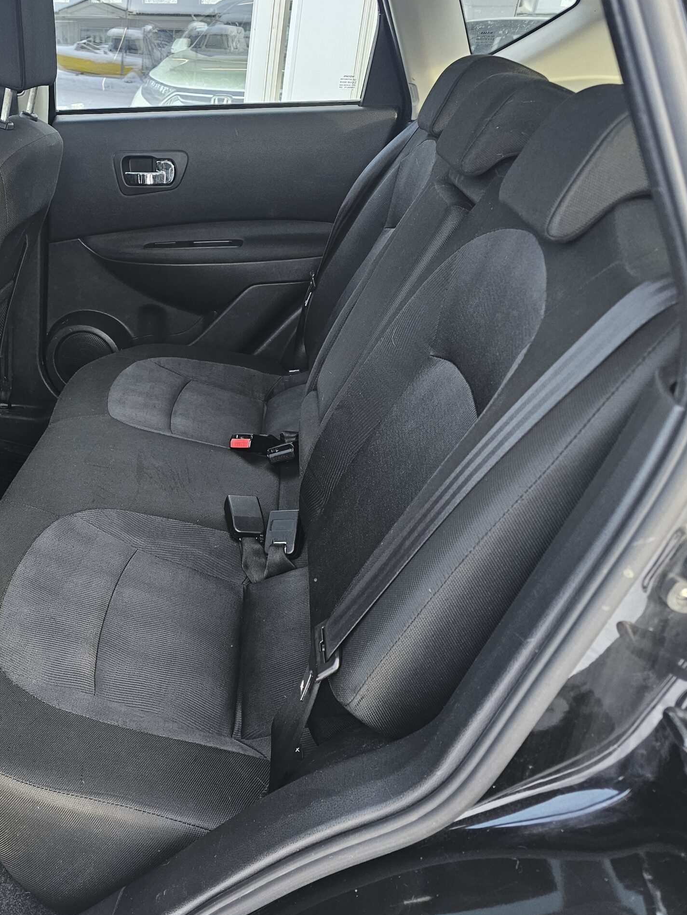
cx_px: 120
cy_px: 459
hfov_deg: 43.0
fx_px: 820
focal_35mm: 31
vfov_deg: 58.3
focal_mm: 6.3
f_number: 1.7
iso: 125
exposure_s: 1/180
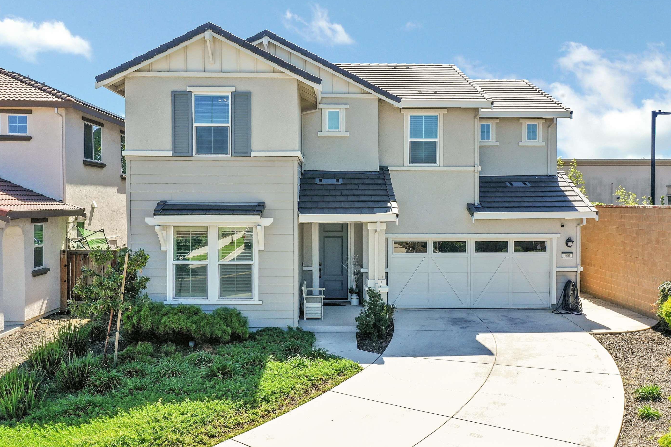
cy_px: 217
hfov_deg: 60.3
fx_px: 578
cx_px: 351
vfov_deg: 42.3
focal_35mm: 31
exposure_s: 1/320
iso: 100
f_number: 5.6
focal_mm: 10.26
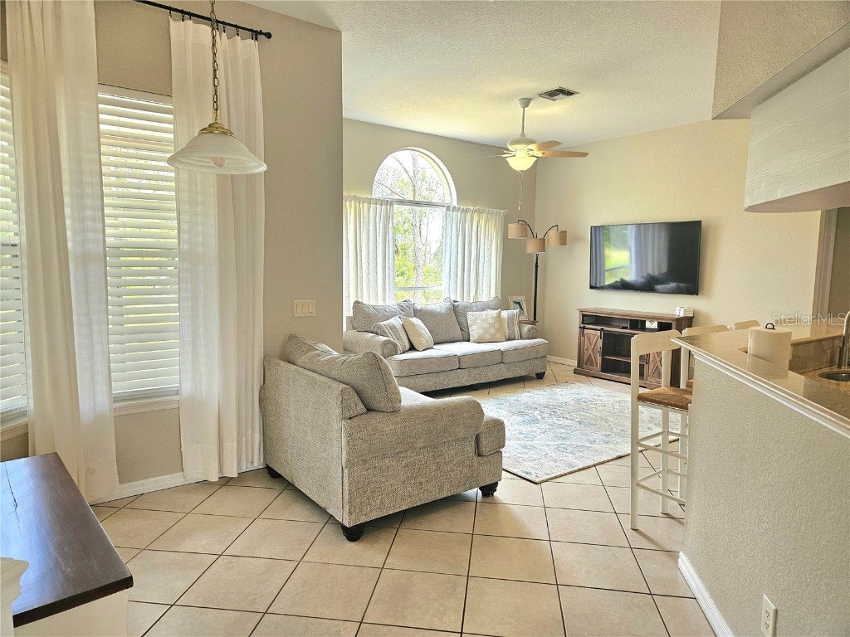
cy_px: 318
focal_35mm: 23
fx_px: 565
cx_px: 425
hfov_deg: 73.9
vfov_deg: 58.9
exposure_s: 1/120
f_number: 1.8
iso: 125
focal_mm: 5.4
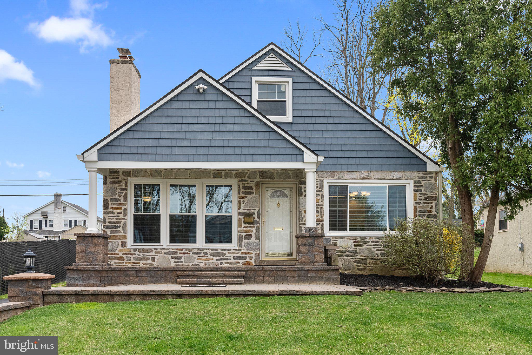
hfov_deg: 55.8
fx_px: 503
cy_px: 178
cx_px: 266
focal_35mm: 34
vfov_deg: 38.9
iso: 640
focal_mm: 34
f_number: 11
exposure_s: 1/200
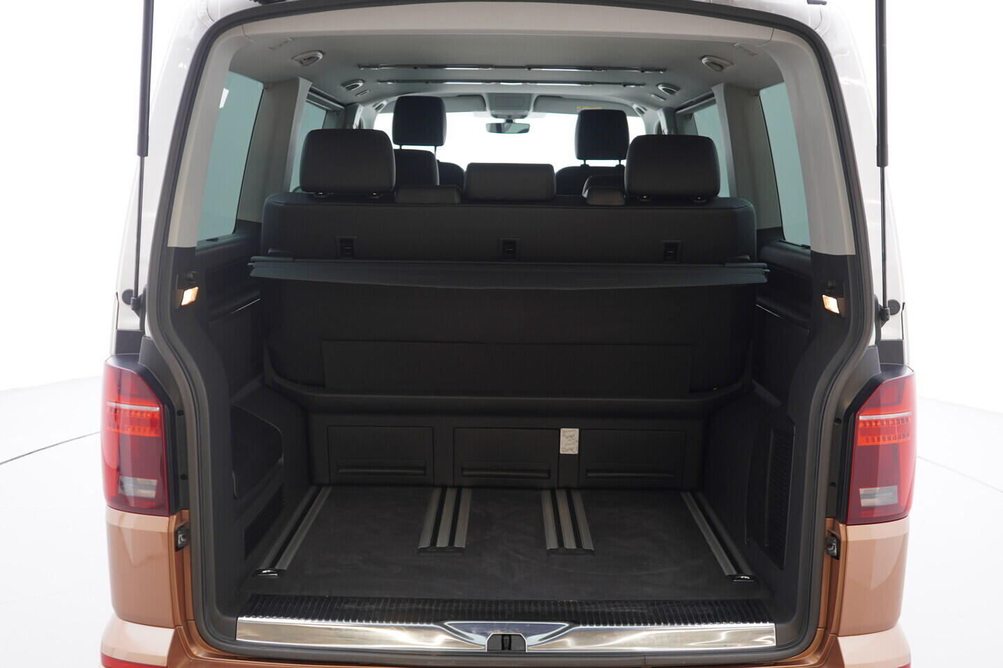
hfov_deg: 53.1
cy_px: 334
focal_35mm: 36
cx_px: 502
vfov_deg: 36.9
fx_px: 1003
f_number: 2.8
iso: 200
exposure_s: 1/40
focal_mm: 24
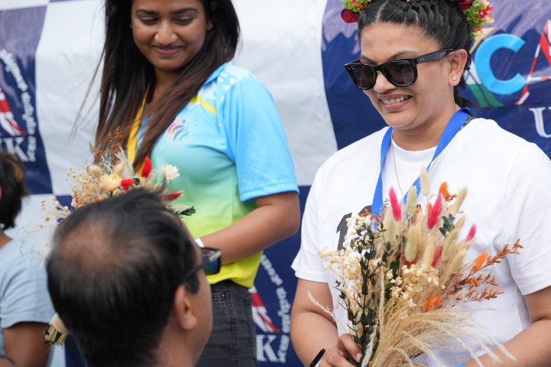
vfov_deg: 17.4
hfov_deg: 25.8
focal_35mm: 78
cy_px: 130
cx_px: 378
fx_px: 1193
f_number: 2.8
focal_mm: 55
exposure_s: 1/2000
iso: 250
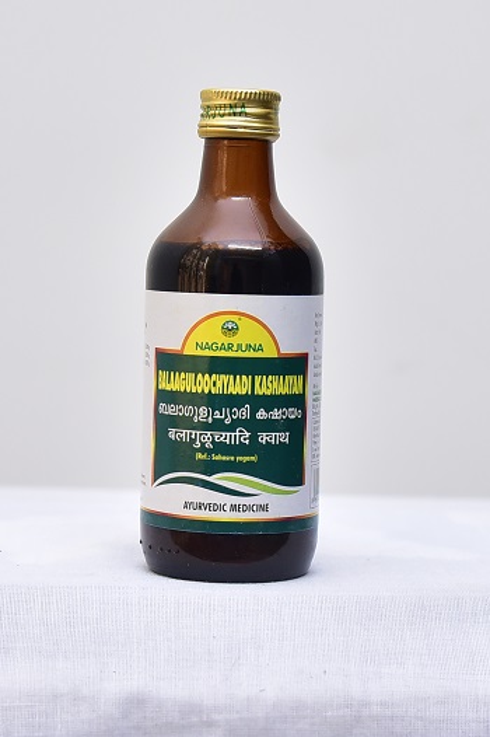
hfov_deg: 30.5
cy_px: 368
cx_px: 245
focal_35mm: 44
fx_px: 899
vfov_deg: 44.5
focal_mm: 44
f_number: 4
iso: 1250
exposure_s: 1/100
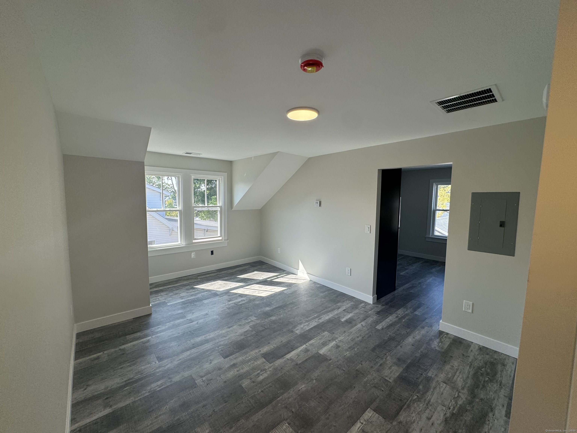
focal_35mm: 14
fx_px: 233
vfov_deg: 85.7
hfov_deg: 102.1
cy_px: 216
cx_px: 288
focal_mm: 2.22
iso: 40
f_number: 2.2
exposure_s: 1/174
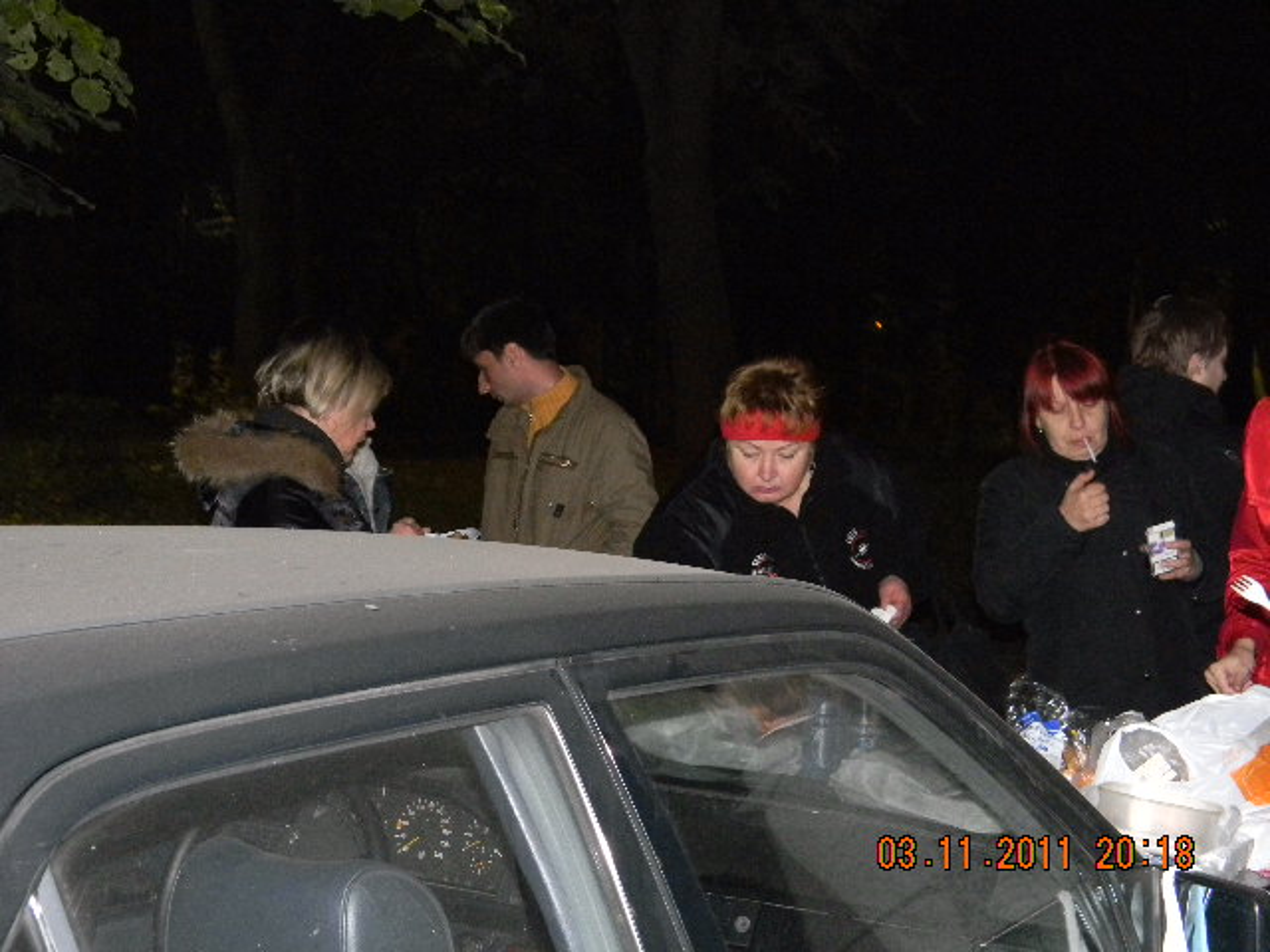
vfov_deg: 26.1
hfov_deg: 34.3
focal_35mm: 56
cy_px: 476
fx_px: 2055
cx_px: 635
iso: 800
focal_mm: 10.1
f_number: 4.1
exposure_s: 1/8
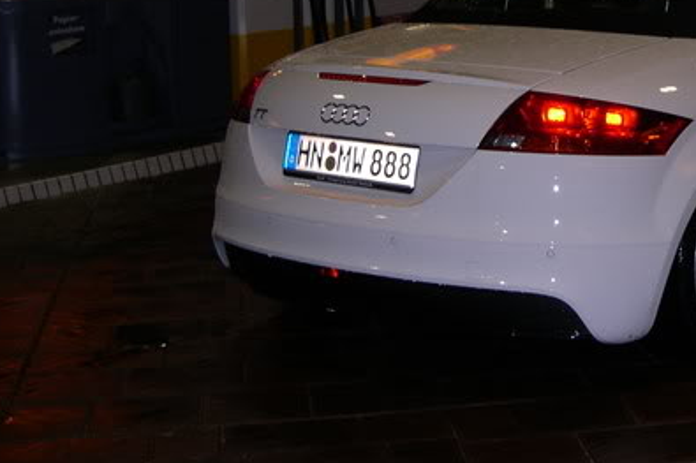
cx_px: 648
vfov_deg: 17.0
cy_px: 136
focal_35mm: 80
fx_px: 1546
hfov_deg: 24.5
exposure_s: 1/60
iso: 100
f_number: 2.8
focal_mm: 8
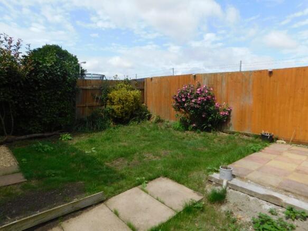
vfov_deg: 58.9
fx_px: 205
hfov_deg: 73.9
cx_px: 154
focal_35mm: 23
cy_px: 116
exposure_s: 1/1250
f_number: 3
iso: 125
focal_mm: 4
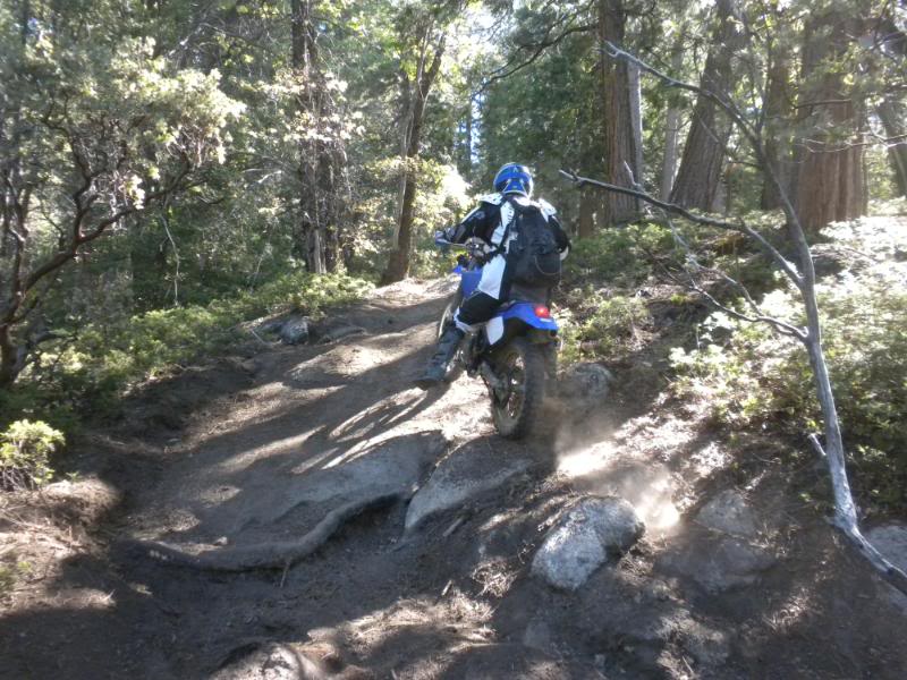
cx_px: 454
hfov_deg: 50.1
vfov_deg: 38.7
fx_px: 969
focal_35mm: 37
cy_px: 340
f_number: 3.5
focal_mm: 6.6
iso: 400
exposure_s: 1/254
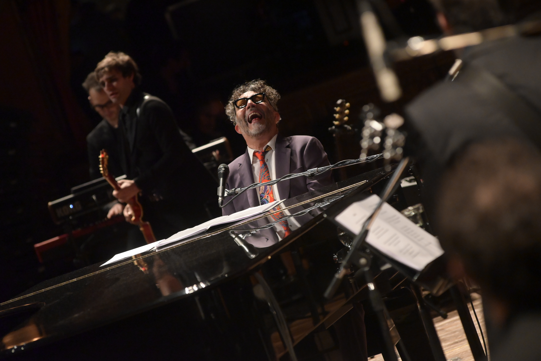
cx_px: 270
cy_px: 180
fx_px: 3007
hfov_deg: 10.3
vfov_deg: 6.9
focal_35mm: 200
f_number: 4.5
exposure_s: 1/250
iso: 6400
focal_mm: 200
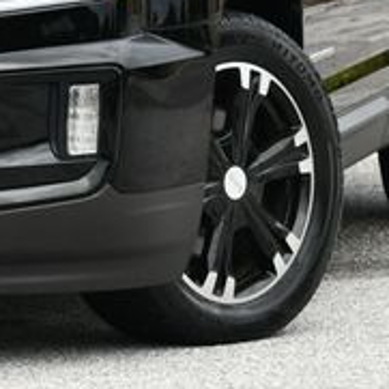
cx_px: -75
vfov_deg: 5.8
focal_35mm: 301
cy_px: -9
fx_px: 3827
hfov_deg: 5.8
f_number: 8
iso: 160
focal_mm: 50
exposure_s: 1/250
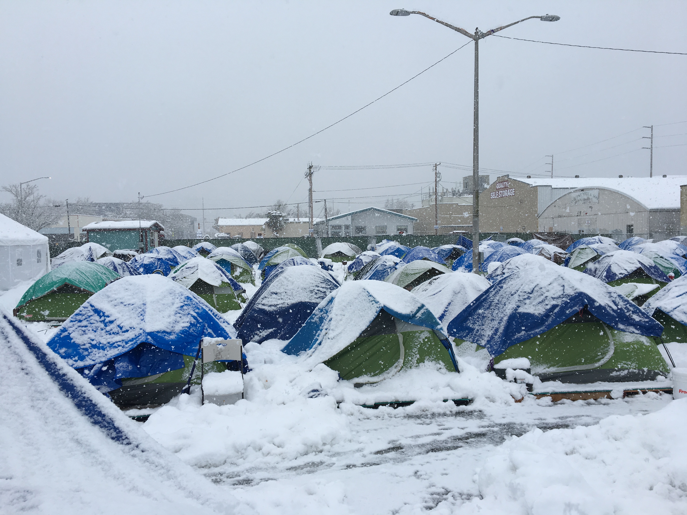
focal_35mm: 29
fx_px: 576
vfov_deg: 48.2
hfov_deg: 61.7
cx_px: 344
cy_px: 258
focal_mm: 4.15
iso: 25
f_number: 2.2
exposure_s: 1/793
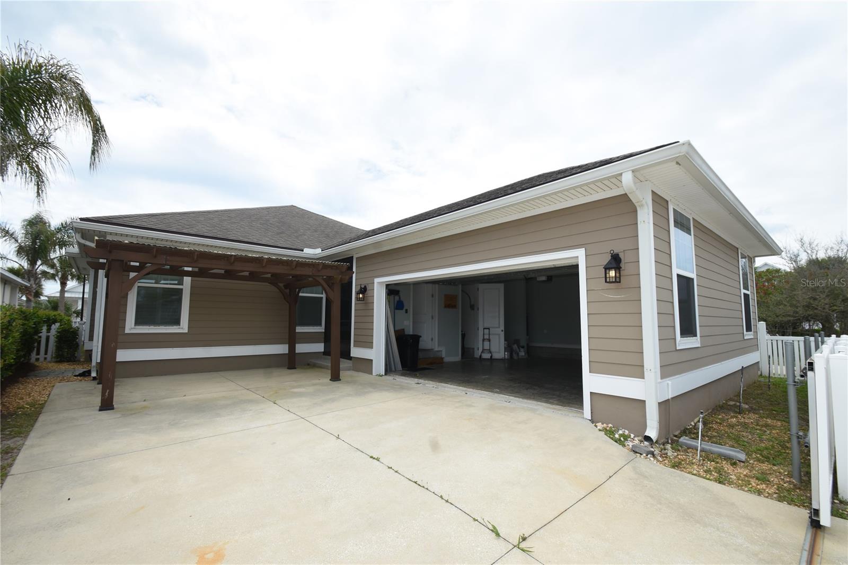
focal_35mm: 15
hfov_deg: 100.4
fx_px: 353
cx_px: 424
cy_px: 282
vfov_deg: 77.3
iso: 100
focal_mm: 10
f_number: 7.1
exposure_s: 1/200
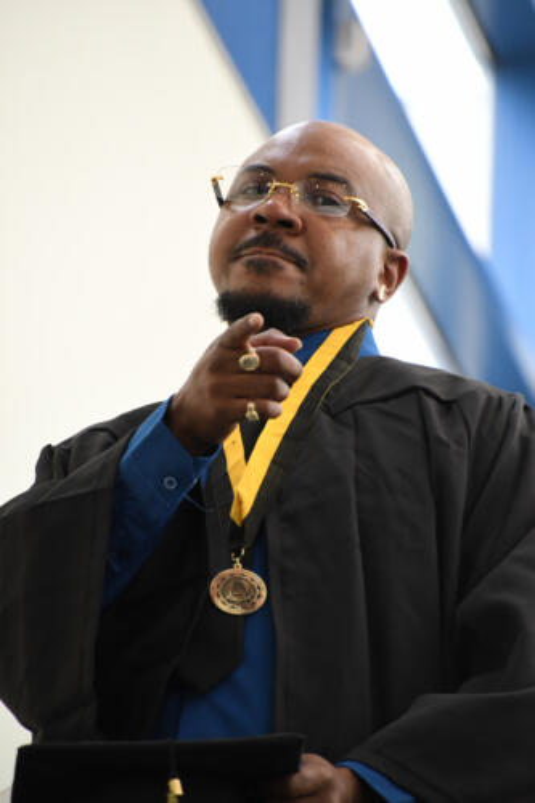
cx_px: 268
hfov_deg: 3.1
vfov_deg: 4.6
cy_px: 402
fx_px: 10037
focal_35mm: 450
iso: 2500
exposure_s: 1/125
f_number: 6.3
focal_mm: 300
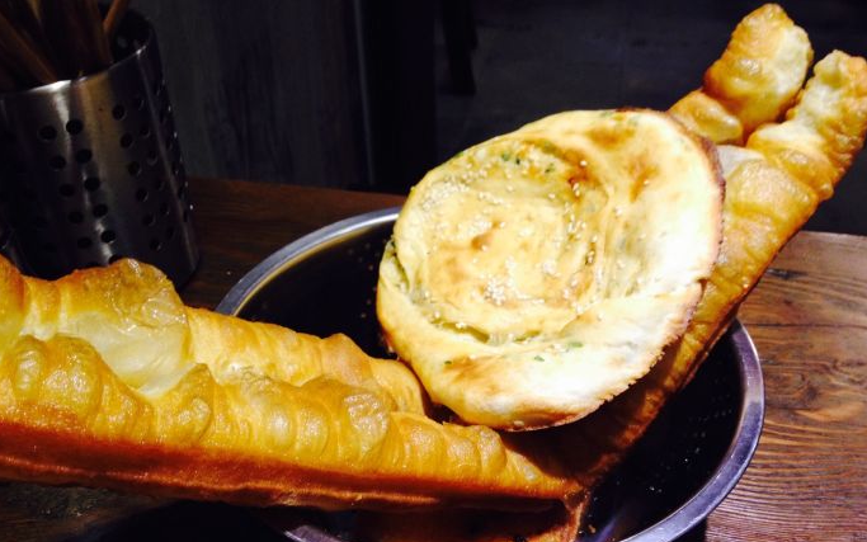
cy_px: 312
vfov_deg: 33.5
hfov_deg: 51.5
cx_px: 440
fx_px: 898
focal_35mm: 38
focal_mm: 4.28
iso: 125
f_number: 2.4
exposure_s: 1/20
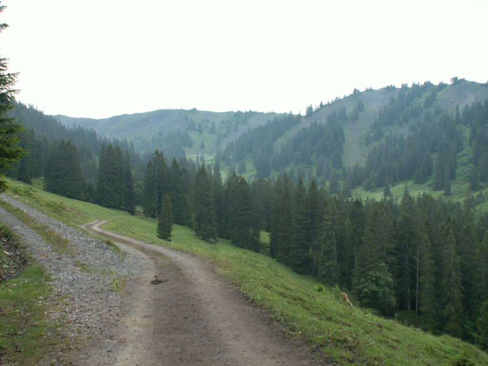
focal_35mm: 35
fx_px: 493
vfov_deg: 40.7
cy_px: 183
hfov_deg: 52.6
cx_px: 244
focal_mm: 5.86
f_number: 4
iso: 50
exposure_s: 1/80
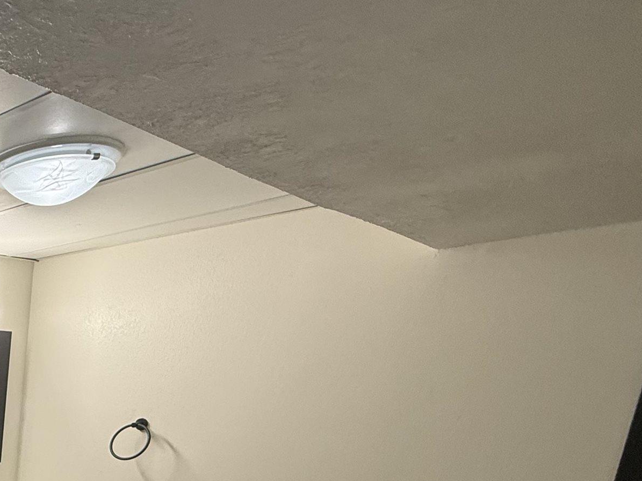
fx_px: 668
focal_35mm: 36
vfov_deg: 33.2
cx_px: -179
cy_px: 563
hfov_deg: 35.9
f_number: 2.2
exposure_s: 1/120
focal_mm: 2.22
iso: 200
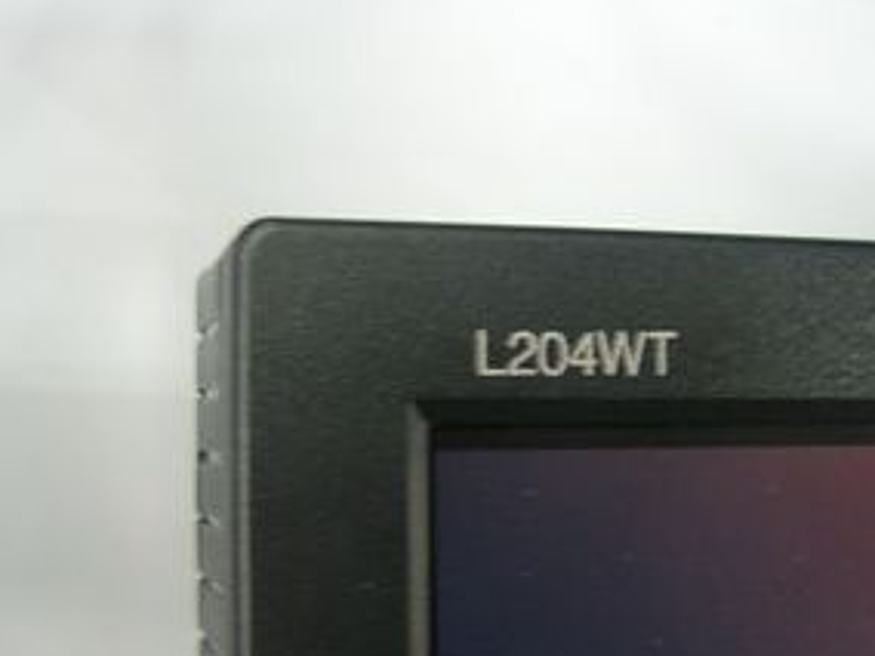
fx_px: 1441
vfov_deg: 25.6
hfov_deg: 33.6
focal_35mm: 57
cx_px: 541
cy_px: 405
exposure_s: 1/2.5
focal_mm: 6
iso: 200
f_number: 3.2
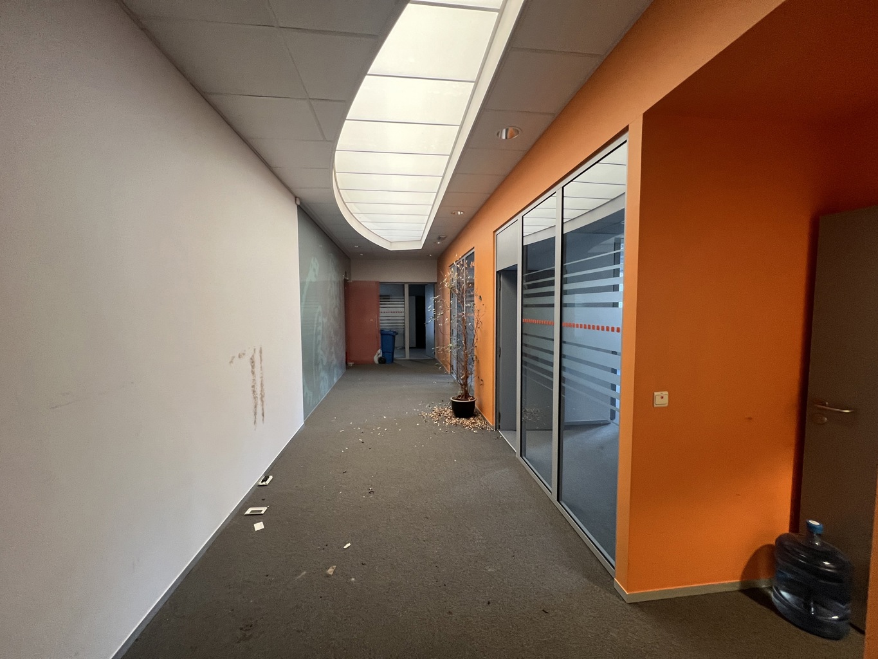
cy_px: 330
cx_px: 439
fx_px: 330
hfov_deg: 106.2
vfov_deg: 89.9
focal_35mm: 13
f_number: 1.8
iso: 250
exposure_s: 1/50
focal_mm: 1.57
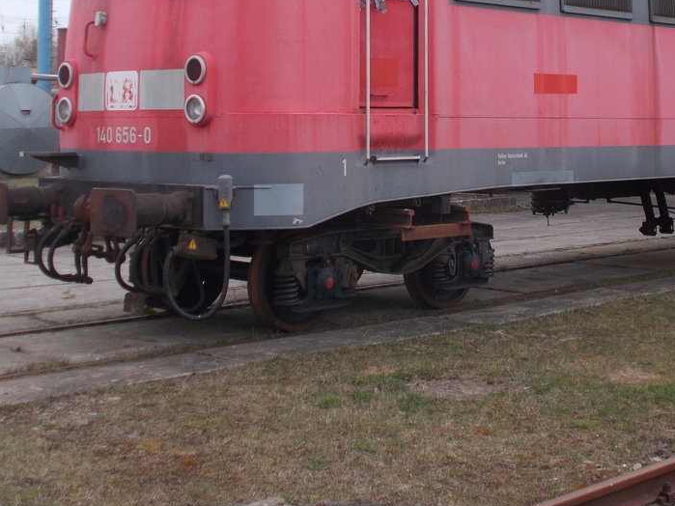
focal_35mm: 67
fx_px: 1306
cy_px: 85
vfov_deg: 21.6
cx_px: 455
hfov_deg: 28.8
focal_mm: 6.9
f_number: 3.9
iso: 80
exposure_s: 1/250
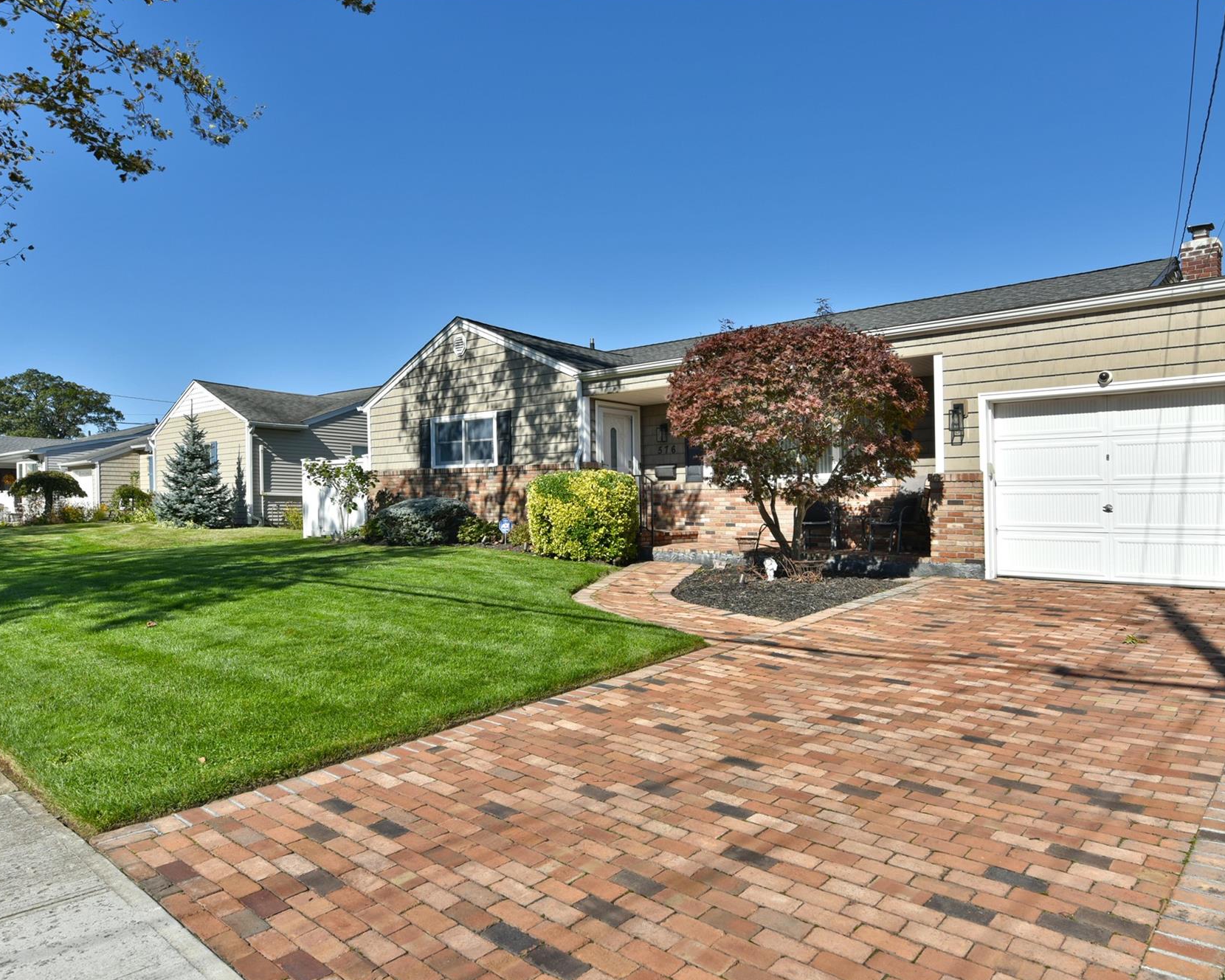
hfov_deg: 74.7
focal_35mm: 22
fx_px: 798
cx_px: 689
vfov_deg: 63.1
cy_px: 497
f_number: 9
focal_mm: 19
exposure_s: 1/160
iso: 100
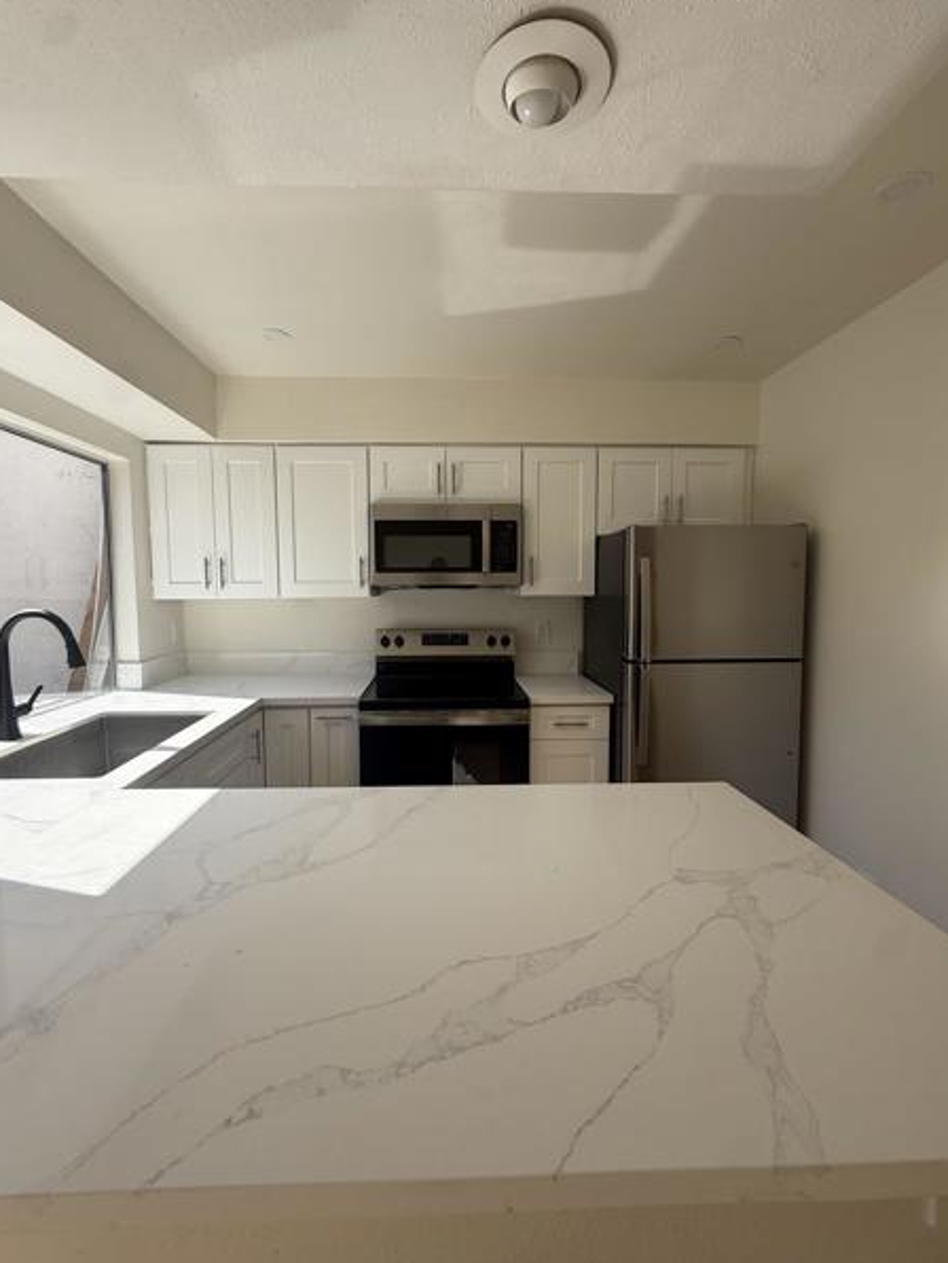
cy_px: 628
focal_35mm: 15
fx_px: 548
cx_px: 466
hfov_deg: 81.8
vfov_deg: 98.2
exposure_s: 1/664
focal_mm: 2.22
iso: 64
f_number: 2.2
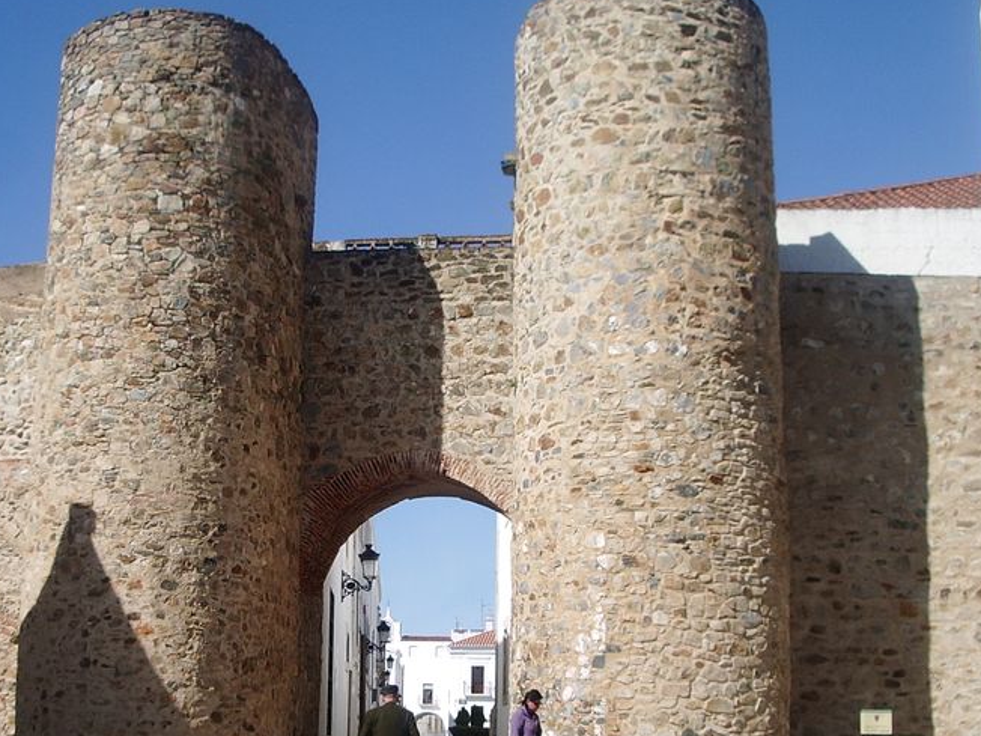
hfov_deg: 34.8
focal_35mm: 55
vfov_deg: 26.4
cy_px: 485
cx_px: 393
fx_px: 1559
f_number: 4.3
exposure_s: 1/500
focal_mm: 5.8
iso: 50
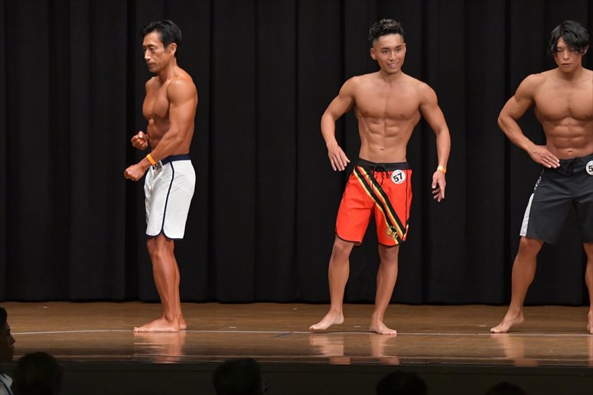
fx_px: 3704
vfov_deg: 6.1
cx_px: 296
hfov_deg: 9.2
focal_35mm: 225
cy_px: 198
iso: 6400
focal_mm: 150
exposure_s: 1/400
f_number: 5.6
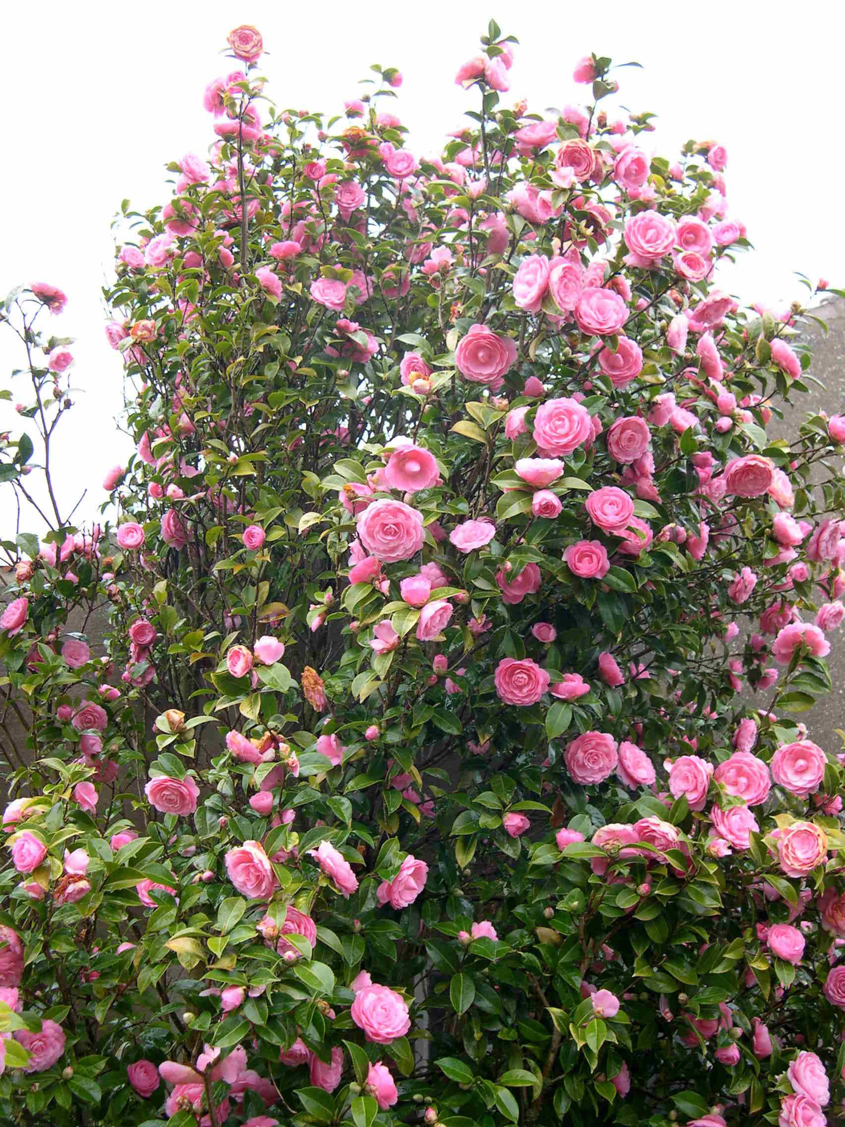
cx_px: 422
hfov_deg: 37.7
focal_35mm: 38
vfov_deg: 49.0
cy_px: 564
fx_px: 1237
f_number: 2.8
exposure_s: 1/72.6
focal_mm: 8
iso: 100
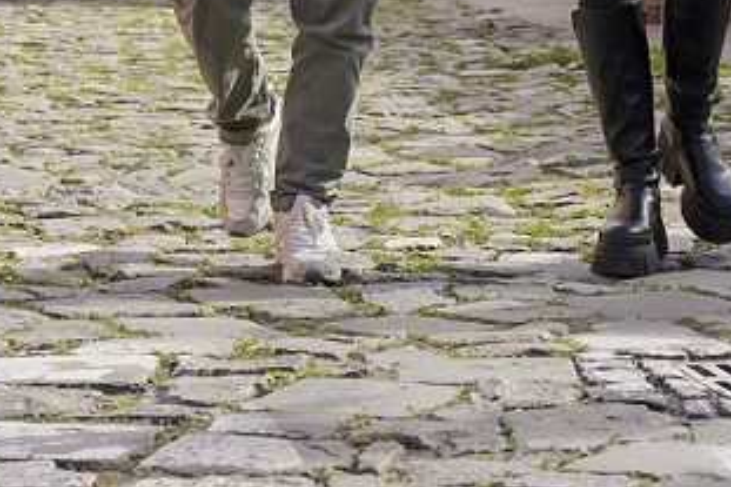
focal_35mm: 187
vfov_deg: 7.0
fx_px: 3795
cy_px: -581
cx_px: 431
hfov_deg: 11.0
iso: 32
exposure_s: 1/250
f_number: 4
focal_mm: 41
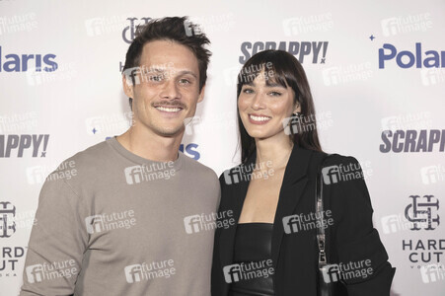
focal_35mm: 51
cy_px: 148
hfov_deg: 38.9
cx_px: 222
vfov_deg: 26.4
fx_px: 630
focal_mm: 51
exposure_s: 1/200
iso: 800
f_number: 5
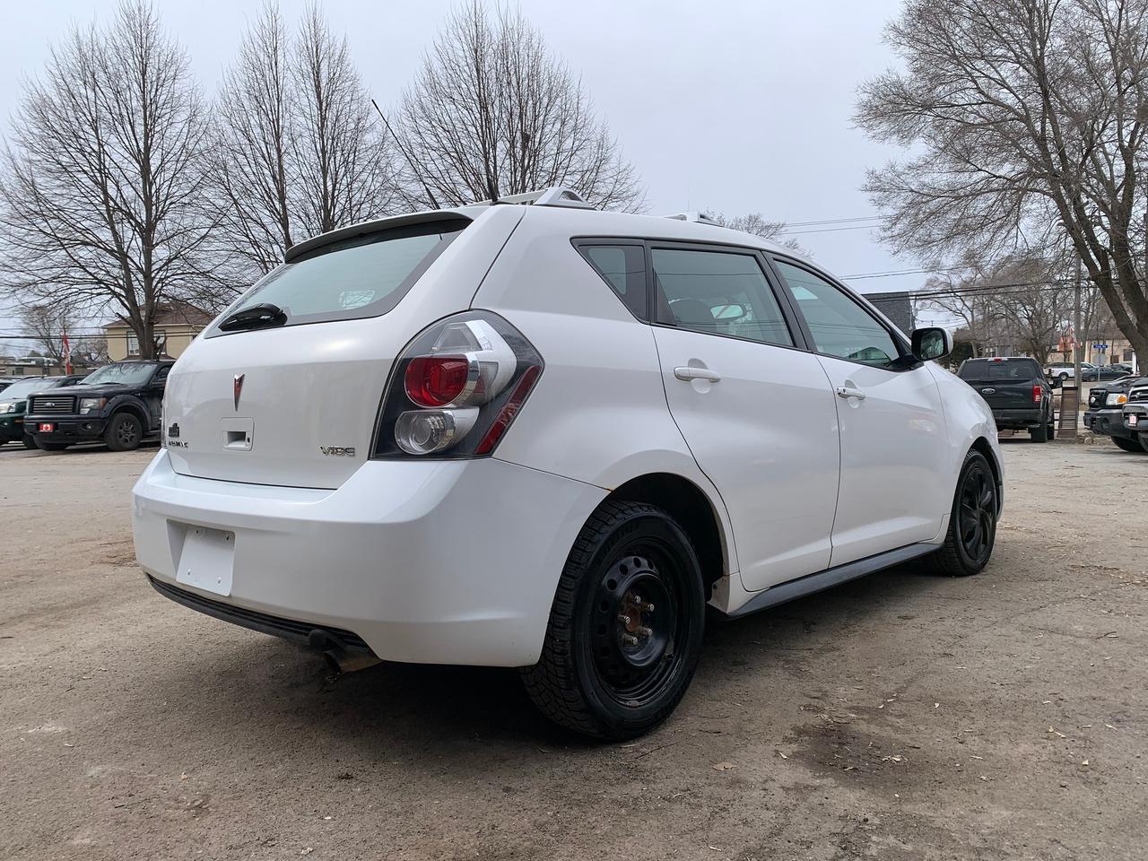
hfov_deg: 67.3
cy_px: 430
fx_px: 862
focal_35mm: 26
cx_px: 574
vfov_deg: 53.1
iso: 25
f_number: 1.8
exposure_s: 1/1299
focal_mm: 4.25
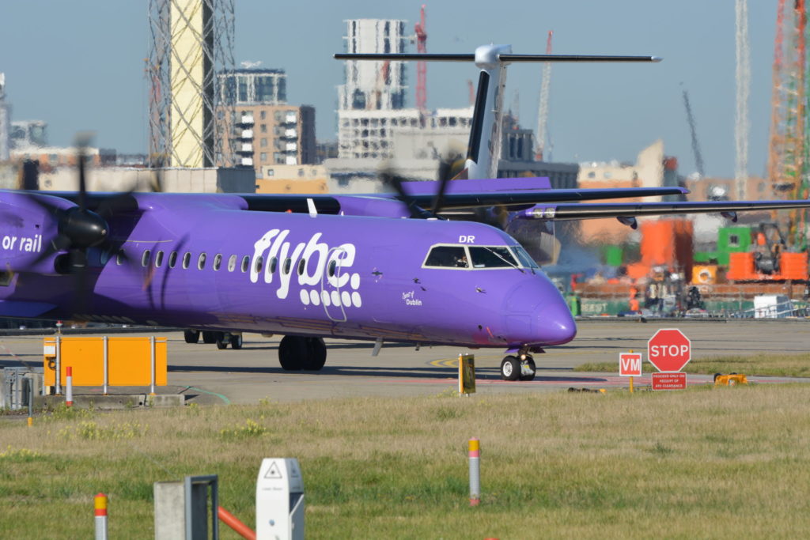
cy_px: 270
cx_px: 405
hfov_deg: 4.2
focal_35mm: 495
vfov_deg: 2.8
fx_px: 11138
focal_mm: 330
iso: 100
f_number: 10
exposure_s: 1/250
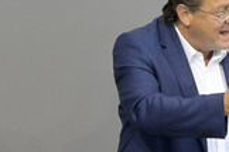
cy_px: -27
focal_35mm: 778
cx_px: 91
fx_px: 4949
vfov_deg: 1.8
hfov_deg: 2.7
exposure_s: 1/400
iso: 8000
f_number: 5.6
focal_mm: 280
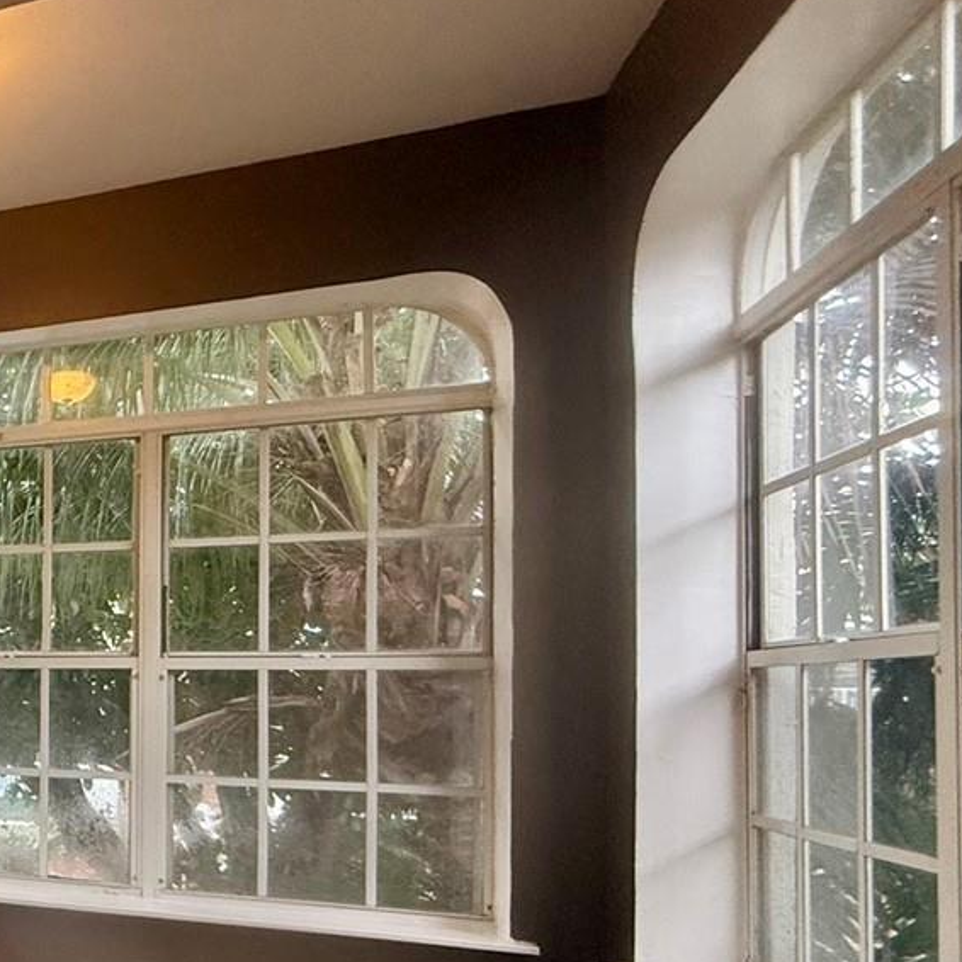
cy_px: 670
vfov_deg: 46.2
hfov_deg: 33.9
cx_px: -292
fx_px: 1100
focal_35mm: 35
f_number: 2.2
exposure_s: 1/120
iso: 250
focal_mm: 2.22
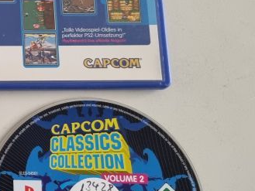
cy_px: 59
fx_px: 582
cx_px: -89
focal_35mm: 79
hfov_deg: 21.9
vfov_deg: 18.6
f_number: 1.8
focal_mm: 5.4
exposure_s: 1/50
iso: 320
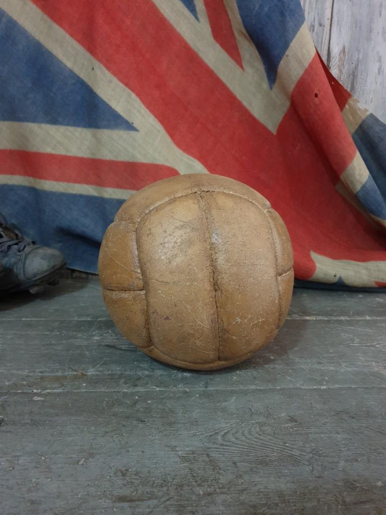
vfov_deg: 67.3
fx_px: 387
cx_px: 193
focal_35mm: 26
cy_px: 258
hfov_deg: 53.1
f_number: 1.5
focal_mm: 4.3
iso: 250
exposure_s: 1/11
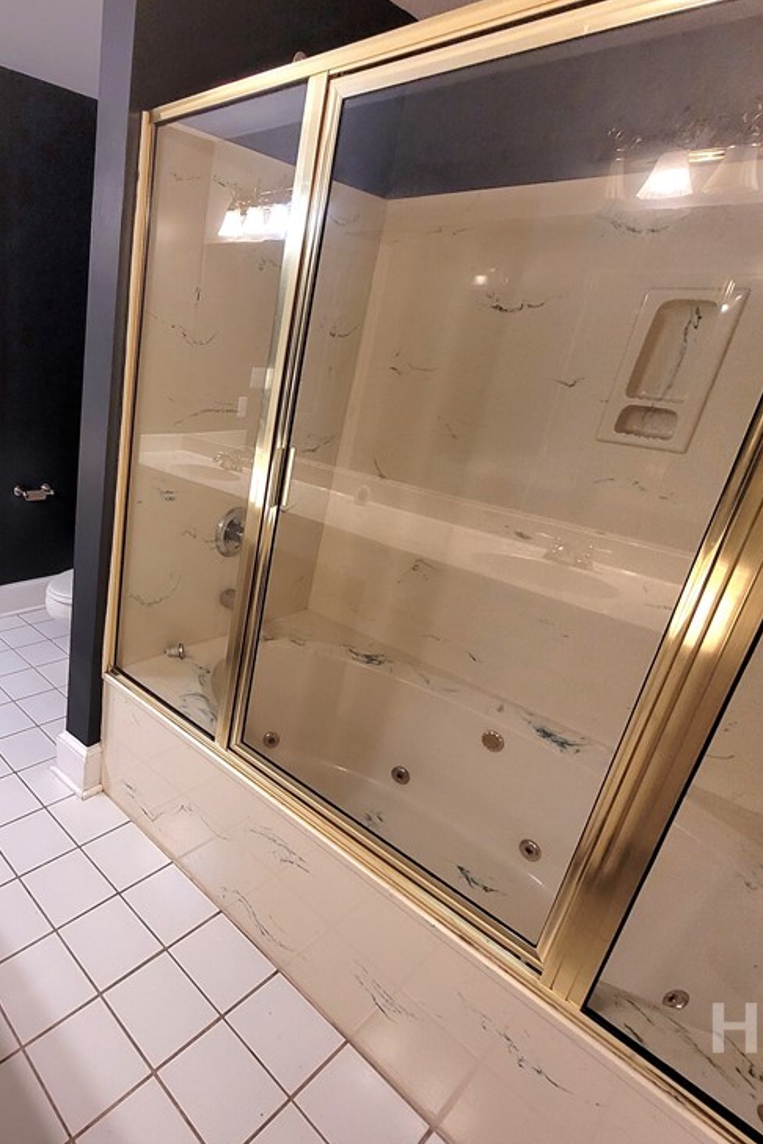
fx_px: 604
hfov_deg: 58.2
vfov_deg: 86.9
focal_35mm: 19
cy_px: 551
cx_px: 124
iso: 200
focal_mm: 1.74
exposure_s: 1/60.2
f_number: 2.2
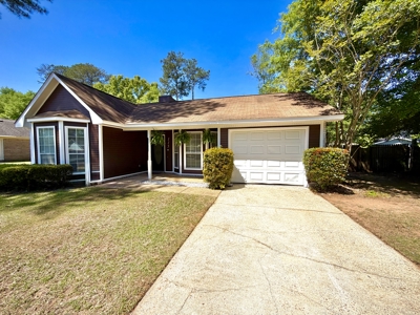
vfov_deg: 85.7
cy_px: 158
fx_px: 170
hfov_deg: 102.1
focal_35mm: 14
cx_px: 210
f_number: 2.2
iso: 20
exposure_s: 1/809
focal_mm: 2.22
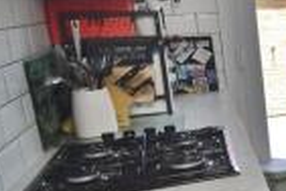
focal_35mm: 56
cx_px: 471
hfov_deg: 24.1
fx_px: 442
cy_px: 107
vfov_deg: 24.3
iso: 200
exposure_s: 1/100
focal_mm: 11
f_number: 5
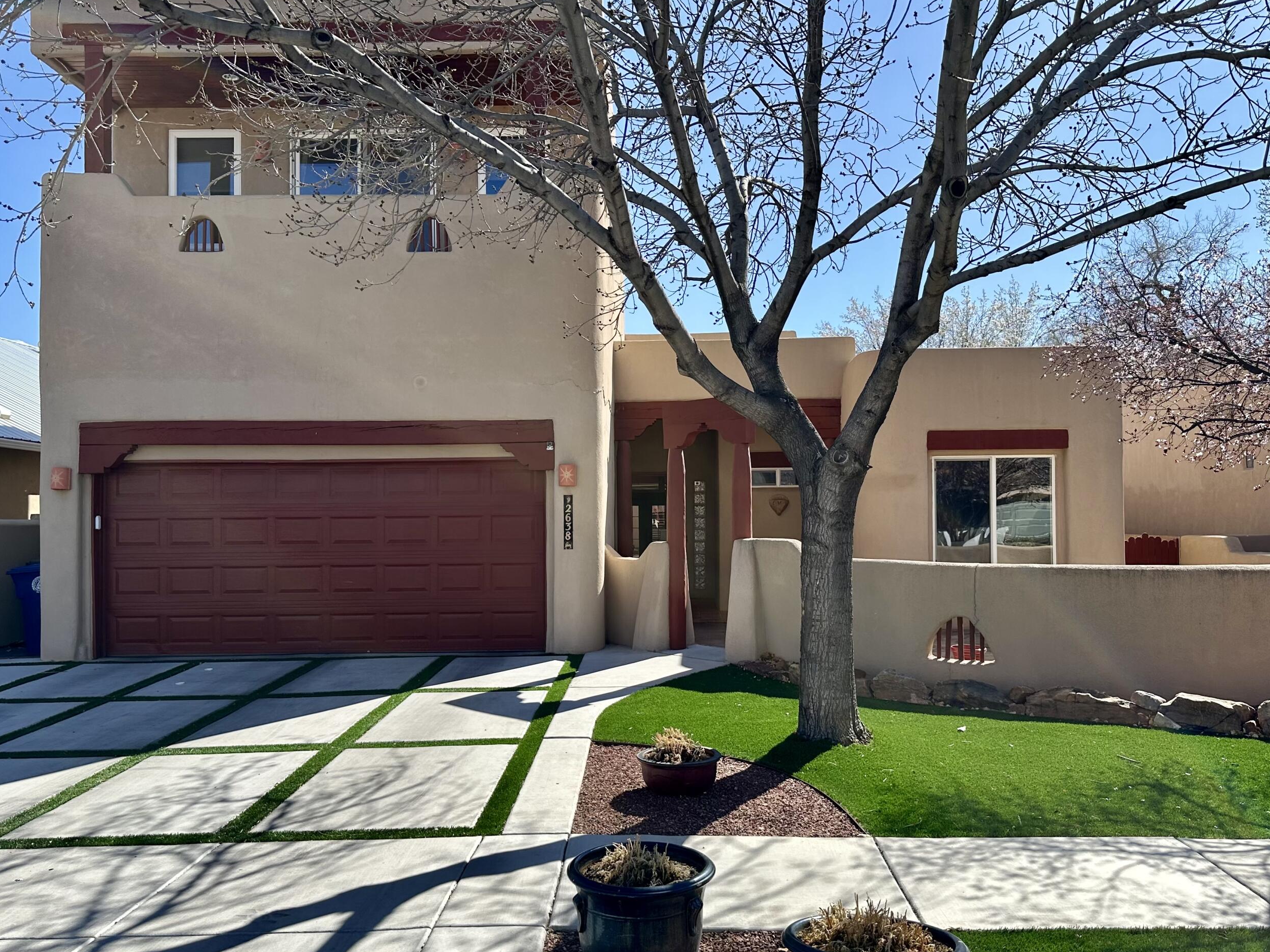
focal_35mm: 29
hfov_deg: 61.7
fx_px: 1064
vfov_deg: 48.2
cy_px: 495
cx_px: 635
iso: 80
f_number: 1.78
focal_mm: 6.86
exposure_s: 1/3155
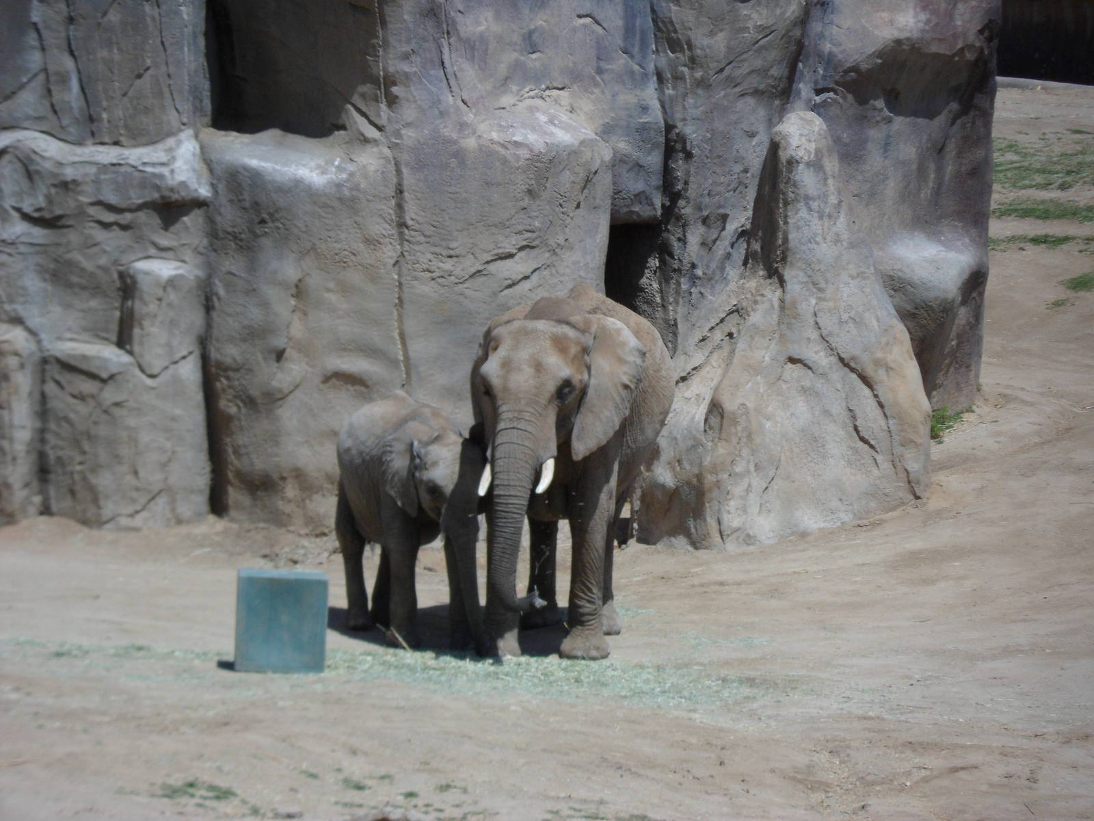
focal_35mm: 270
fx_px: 8533
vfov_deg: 5.5
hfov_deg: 7.3
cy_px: 410
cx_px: 547
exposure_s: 1/750
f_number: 5.9
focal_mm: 46.8
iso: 80
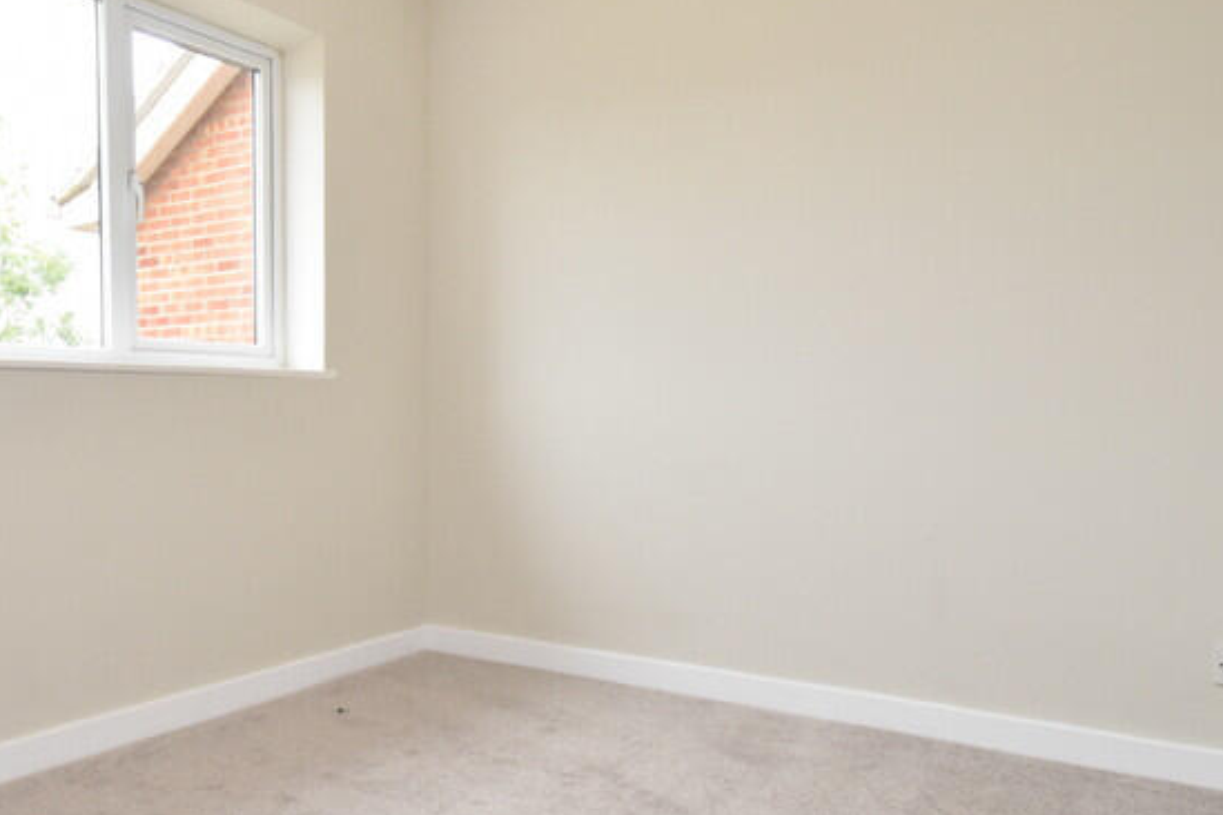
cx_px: 528
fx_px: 951
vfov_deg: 46.4
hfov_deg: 65.2
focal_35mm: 28
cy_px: 393
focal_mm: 10
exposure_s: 1/160
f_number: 4.5
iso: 800
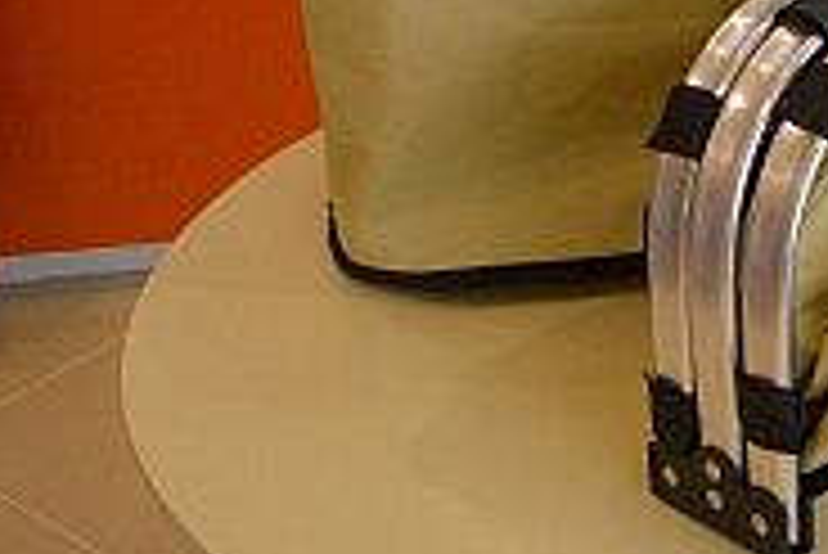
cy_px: 5
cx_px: 783
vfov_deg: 16.9
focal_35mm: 79
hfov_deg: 24.7
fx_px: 1818
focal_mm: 5.8
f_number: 2.6
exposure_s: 1/80
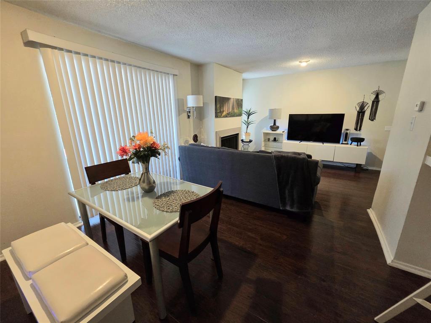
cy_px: 162
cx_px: 216
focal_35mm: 13
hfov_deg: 106.2
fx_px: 162
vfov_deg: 89.9
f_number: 2.2
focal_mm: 2.2
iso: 640
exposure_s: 1/60.2
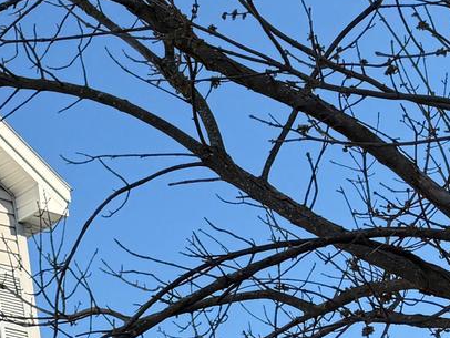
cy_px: 607
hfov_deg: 14.3
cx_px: -376
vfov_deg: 11.4
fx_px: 1574
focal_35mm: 121
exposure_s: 1/3021
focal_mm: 6.76
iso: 80
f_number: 1.78
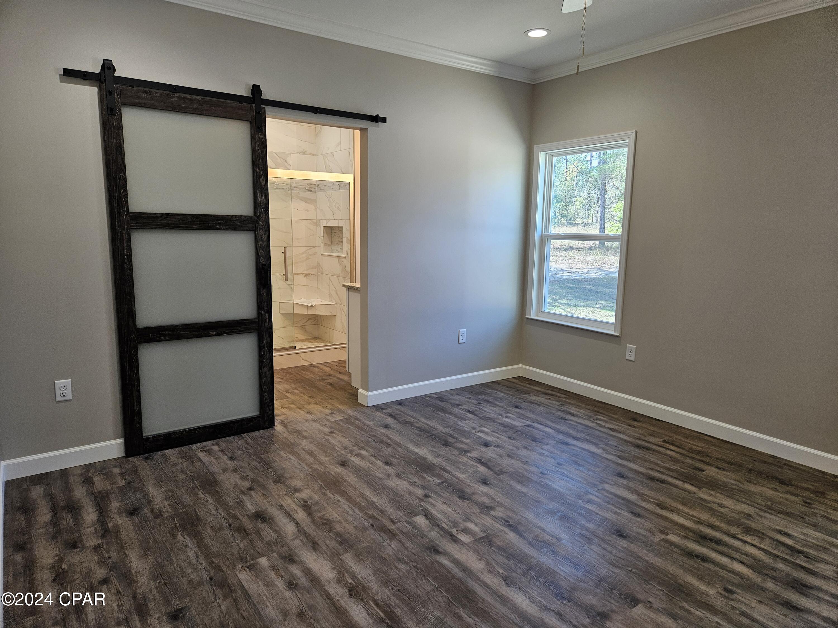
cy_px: 314
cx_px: 419
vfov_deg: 58.9
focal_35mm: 23
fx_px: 557
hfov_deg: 73.9
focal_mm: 5.4
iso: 100
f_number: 1.8
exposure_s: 1/120
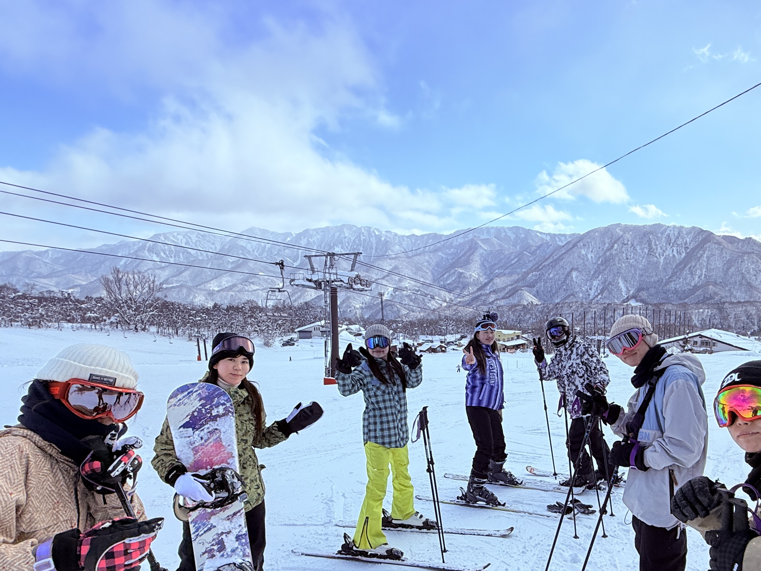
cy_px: 375
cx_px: 475
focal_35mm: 25
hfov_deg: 68.3
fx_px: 550
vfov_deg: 53.9
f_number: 2.2
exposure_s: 1/2976
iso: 50
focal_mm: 2.22
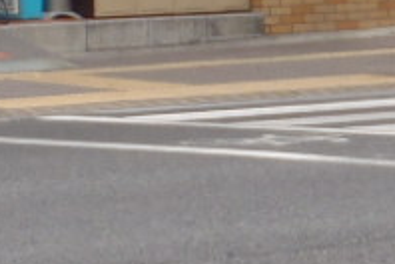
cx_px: -363
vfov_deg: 4.1
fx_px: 3610
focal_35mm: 329
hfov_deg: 6.1
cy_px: -332
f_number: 5
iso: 64
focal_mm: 8.89
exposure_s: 1/125
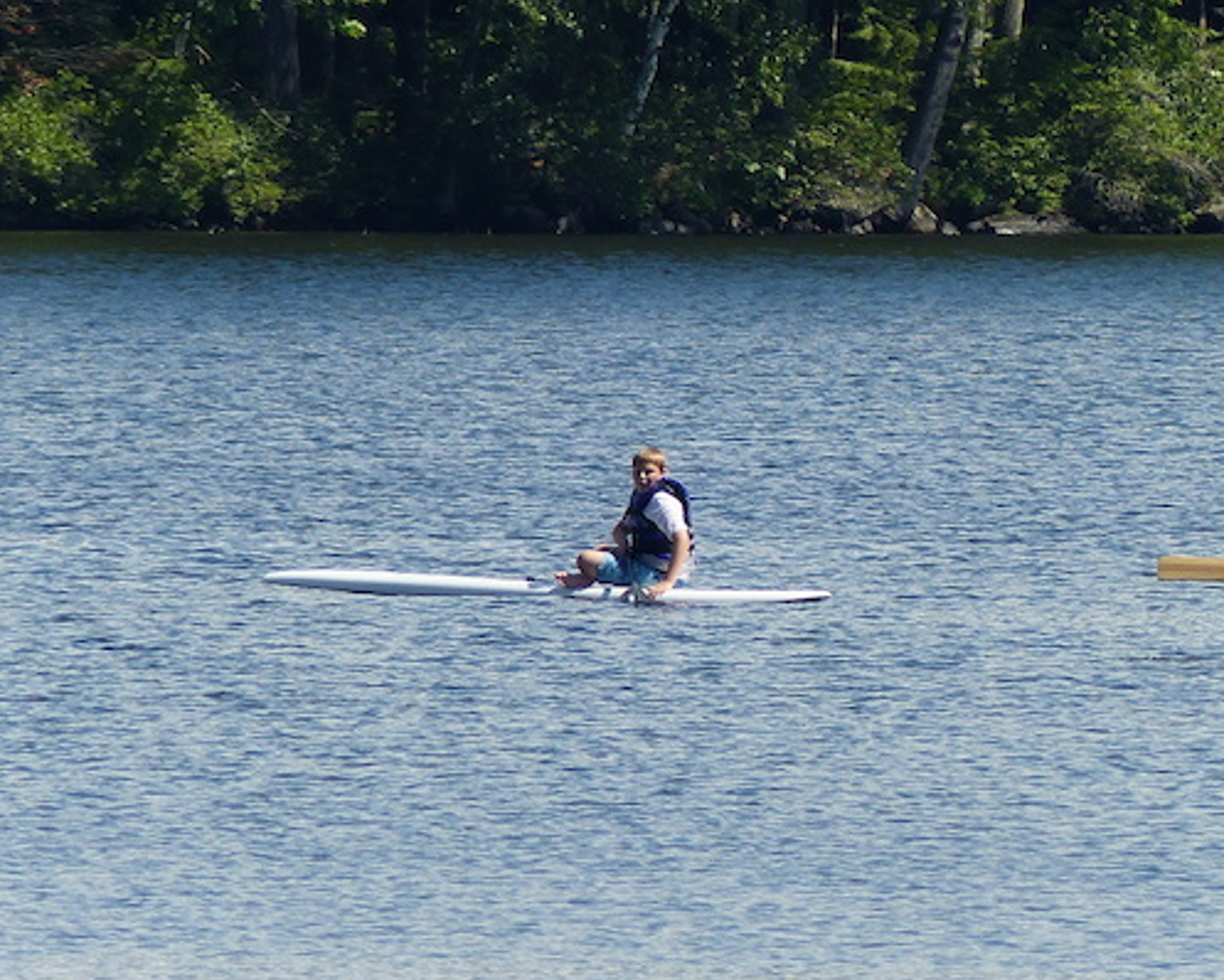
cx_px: 612
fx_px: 45517
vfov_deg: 1.2
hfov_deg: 1.5
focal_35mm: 1256
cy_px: 490
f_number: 4
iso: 100
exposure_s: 1/320
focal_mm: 108
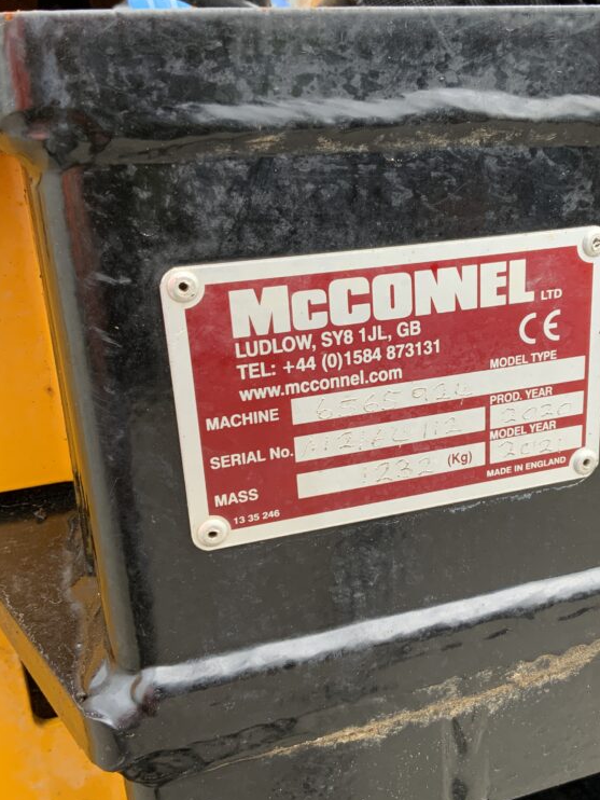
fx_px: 924
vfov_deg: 46.8
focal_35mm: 40
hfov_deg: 35.5
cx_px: 411
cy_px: 400
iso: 20
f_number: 1.8
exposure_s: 1/122
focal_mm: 3
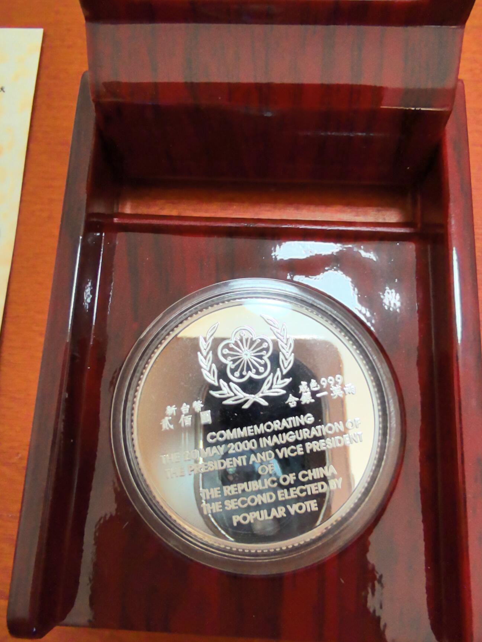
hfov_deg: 54.9
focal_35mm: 25
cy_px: 322
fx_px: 464
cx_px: 239
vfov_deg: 69.4
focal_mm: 1.68
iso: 200
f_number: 2.2
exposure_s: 1/33.3
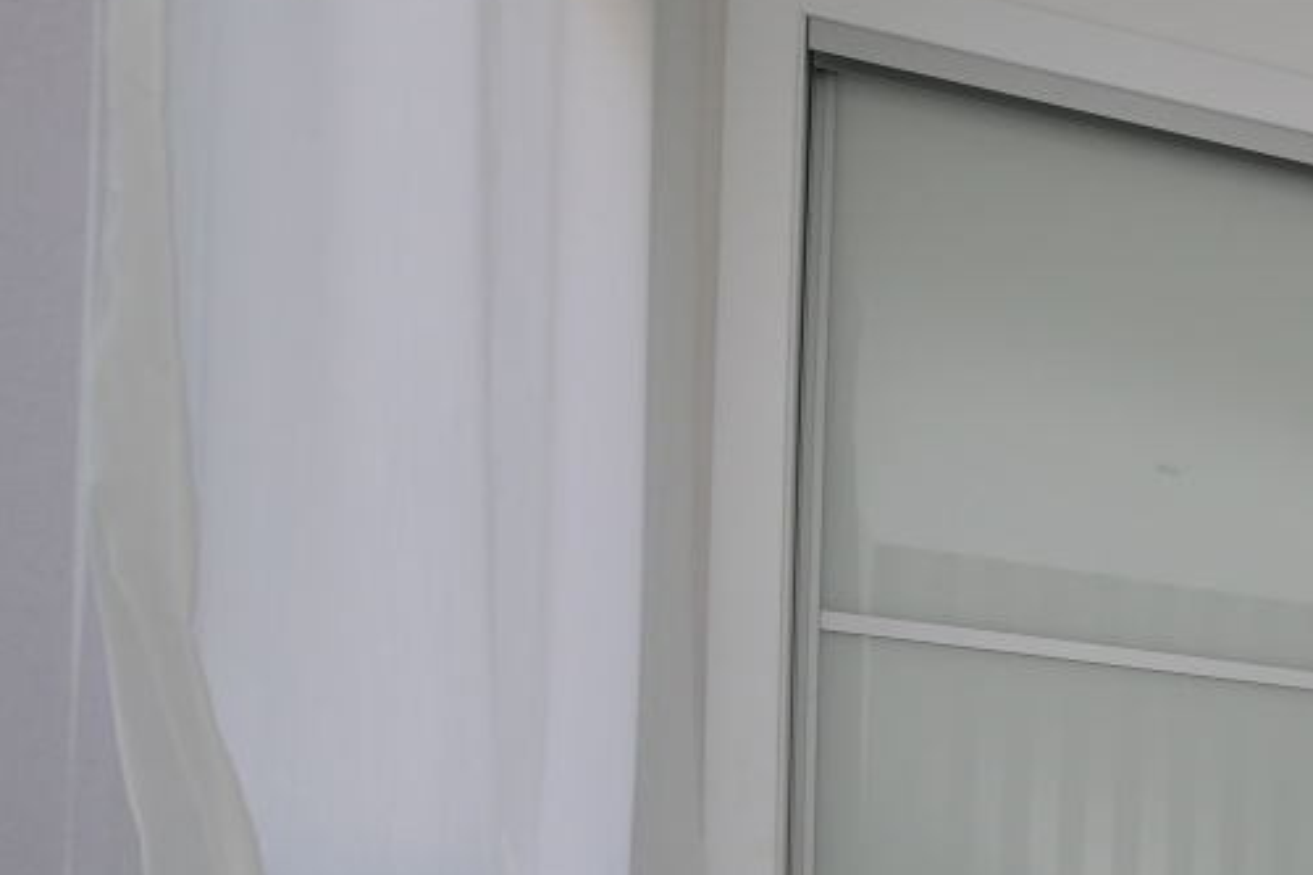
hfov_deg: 27.2
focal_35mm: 48
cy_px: 1215
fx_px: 1750
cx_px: 2014
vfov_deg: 23.8
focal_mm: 10
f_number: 7.1
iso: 200
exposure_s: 1/250
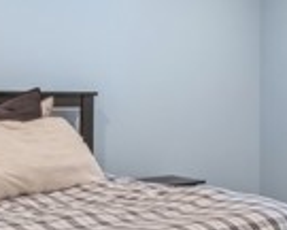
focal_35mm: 67
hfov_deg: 26.3
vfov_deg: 22.8
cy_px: 110
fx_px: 569
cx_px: 310
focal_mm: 10
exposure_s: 1/4
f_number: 8
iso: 160
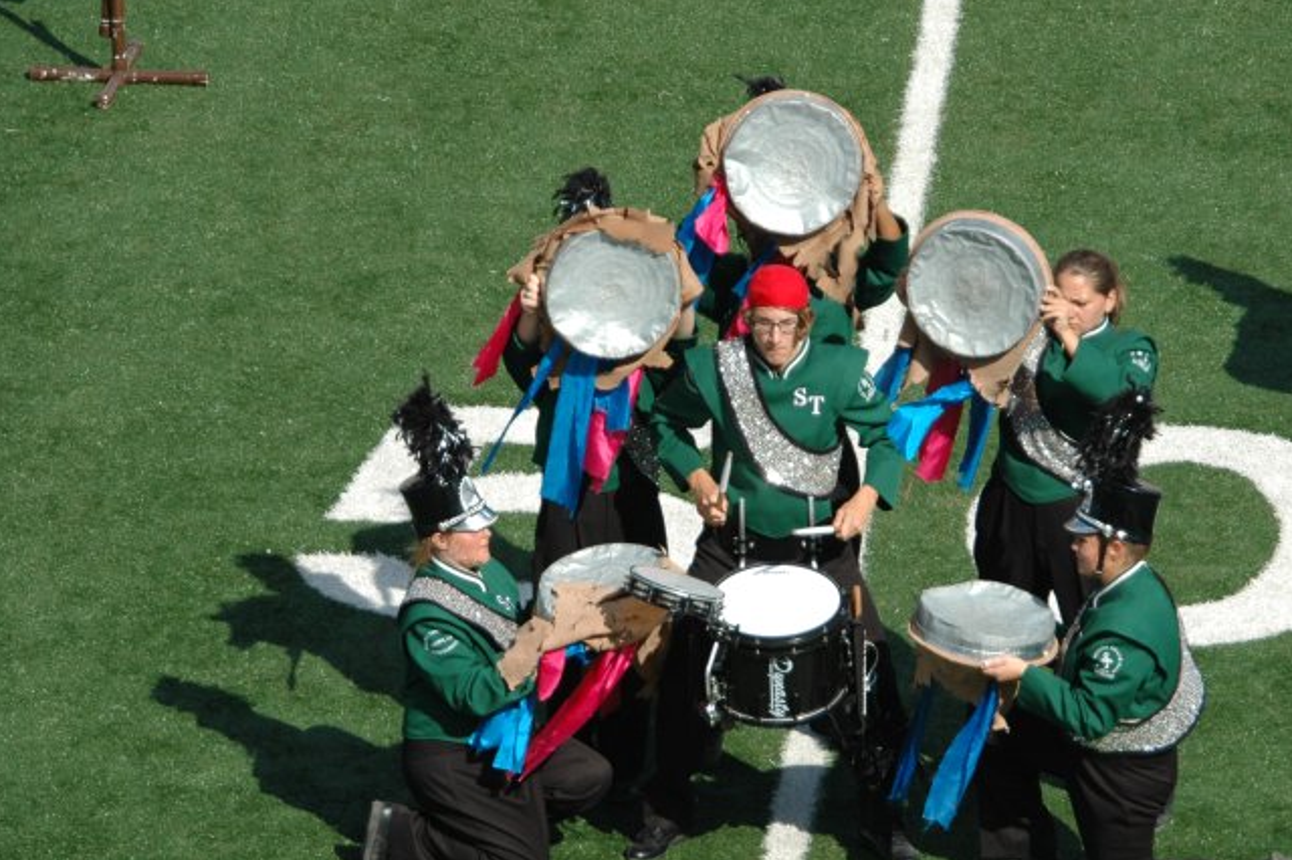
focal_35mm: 431
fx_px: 15459
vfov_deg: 3.2
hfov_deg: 4.8
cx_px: 763
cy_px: 434
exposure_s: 1/1000
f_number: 5.6
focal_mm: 230
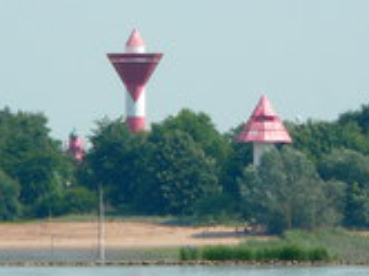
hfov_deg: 1.7
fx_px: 12188
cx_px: 231
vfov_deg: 1.3
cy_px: 122
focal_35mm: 1145
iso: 100
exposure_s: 1/400
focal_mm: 77.9
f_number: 5.6
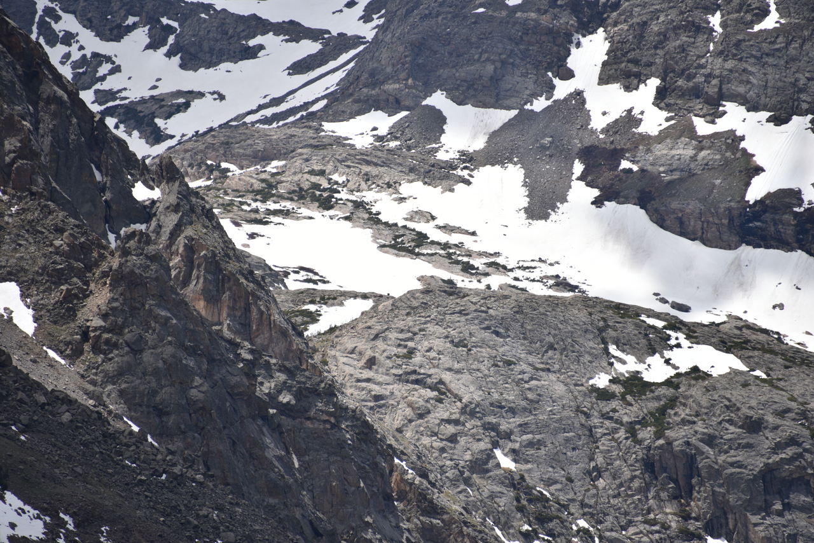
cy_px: 272
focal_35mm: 300
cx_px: 407
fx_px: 6784
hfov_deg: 6.9
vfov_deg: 4.6
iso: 100
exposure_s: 1/640
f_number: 5.6
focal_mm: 300
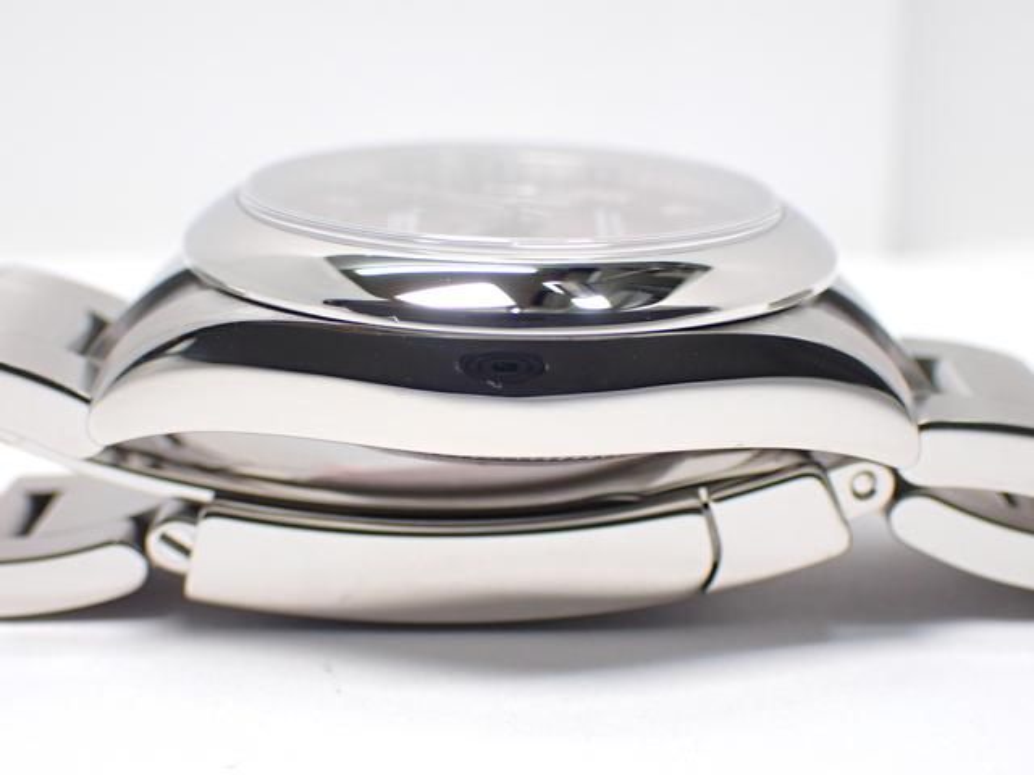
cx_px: 517
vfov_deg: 21.9
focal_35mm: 67
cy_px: 388
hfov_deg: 29.0
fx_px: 2001
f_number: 3.8
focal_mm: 11.88
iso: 250
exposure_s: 1/125
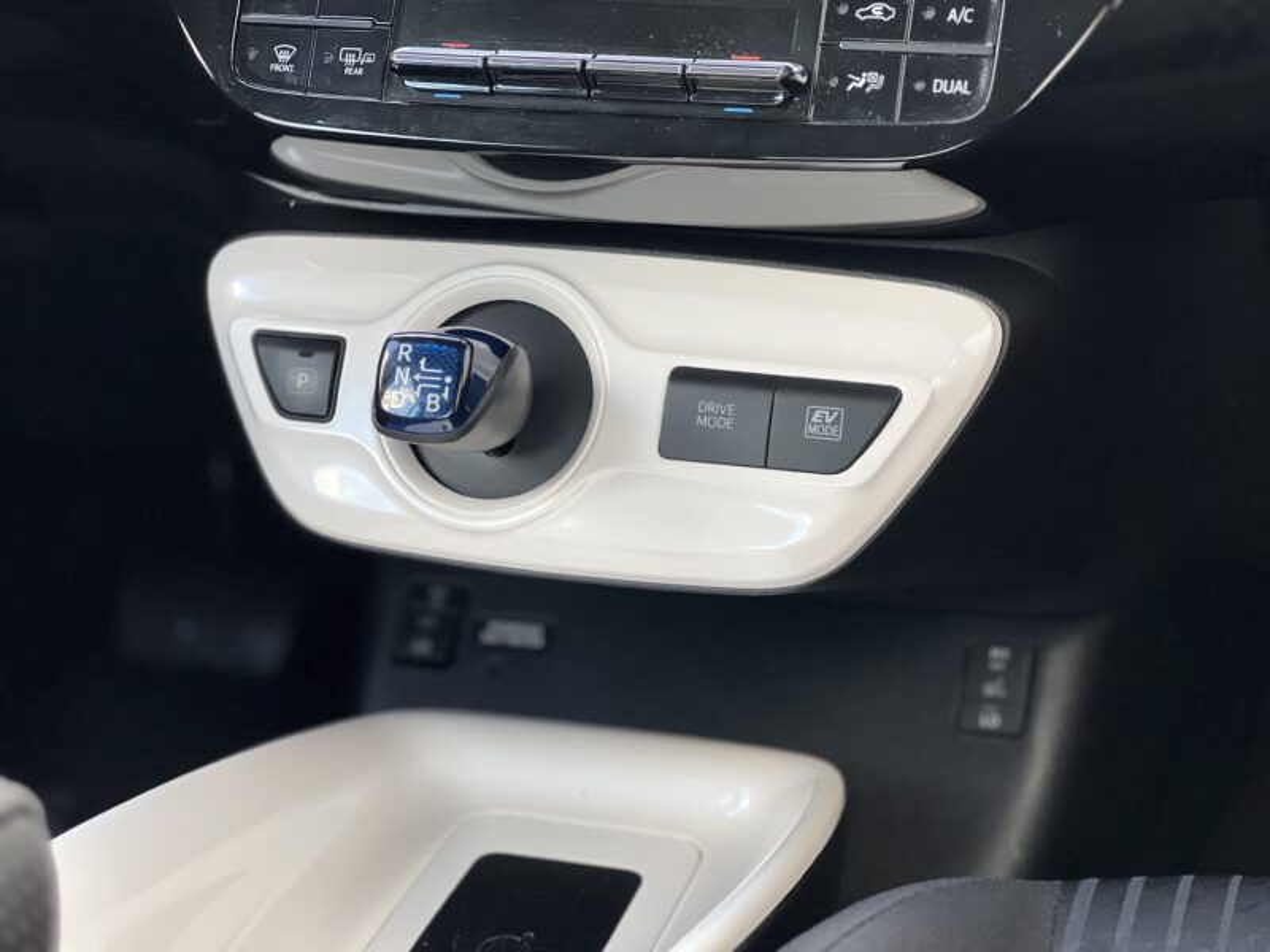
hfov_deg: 25.3
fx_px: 2825
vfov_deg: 19.1
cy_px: 476
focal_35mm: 77
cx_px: 635
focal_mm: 9
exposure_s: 1/121
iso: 250
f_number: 2.8
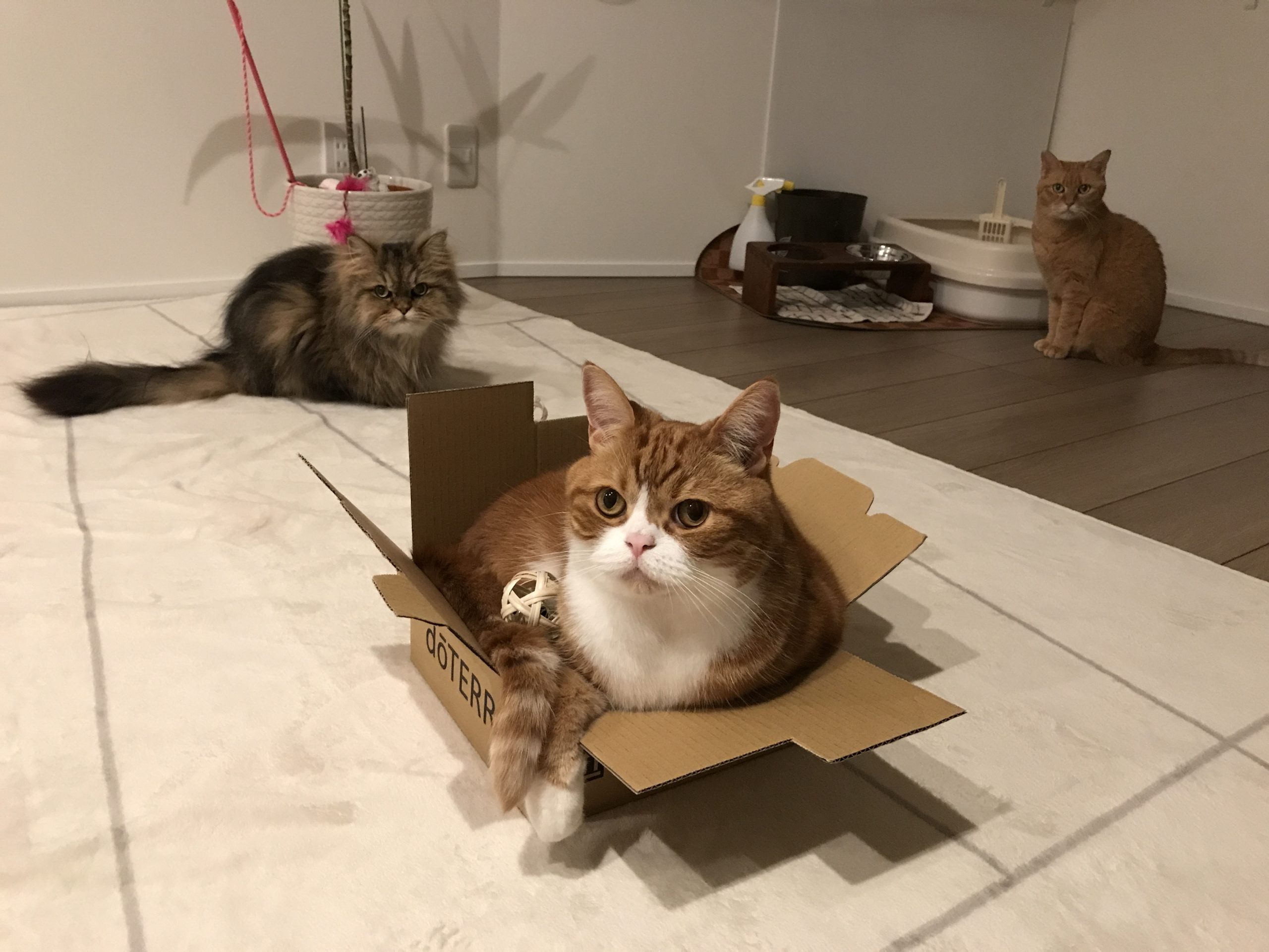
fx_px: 1026
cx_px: 634
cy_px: 476
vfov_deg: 49.7
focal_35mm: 28
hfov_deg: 63.4
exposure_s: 1/15
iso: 100
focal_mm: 3.99
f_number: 1.8
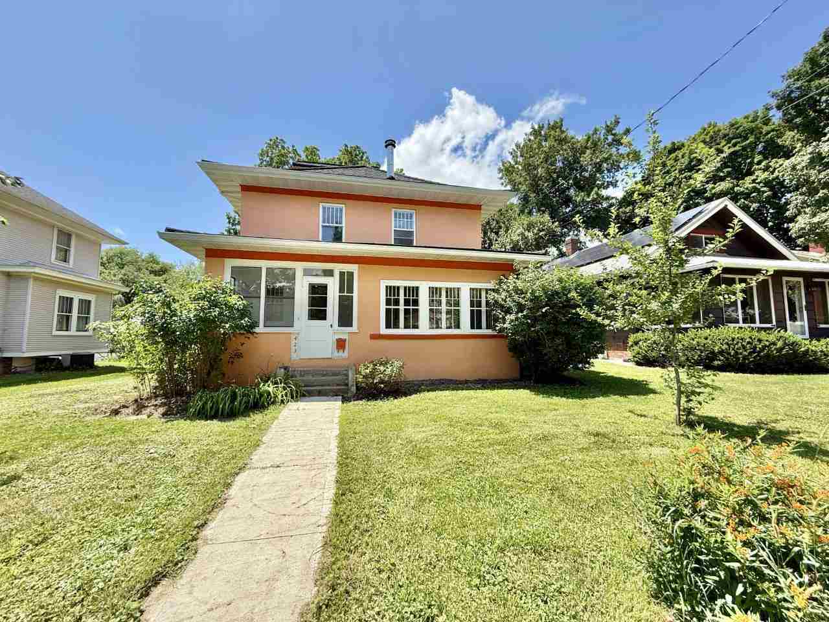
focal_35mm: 14
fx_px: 335
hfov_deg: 102.1
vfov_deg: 85.7
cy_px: 311
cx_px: 414
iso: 64
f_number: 2.2
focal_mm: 2.22
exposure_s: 1/1068
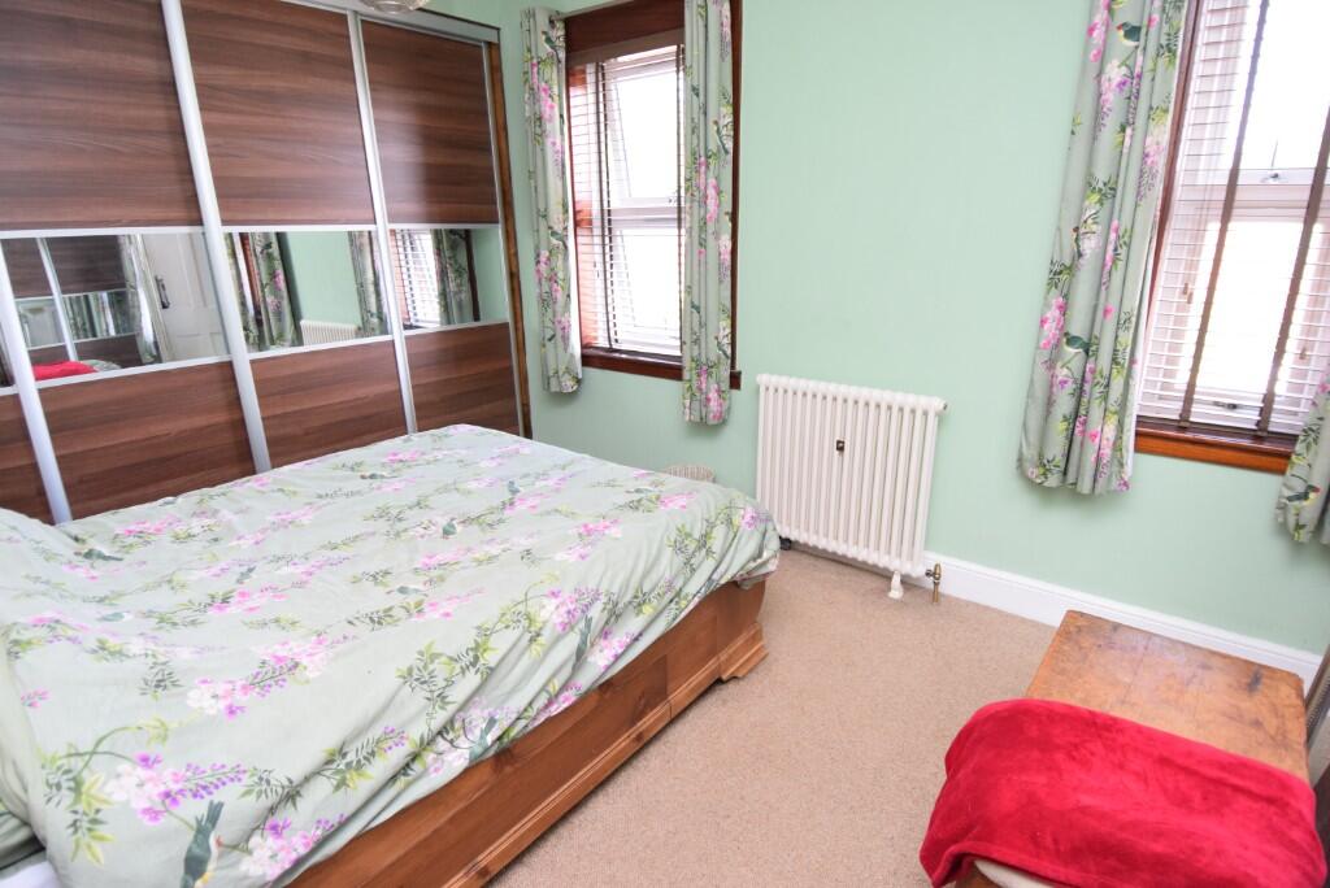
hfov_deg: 90.0
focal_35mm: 18
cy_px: 444
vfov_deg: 67.5
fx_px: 665
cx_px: 665
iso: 720
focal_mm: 12
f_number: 4
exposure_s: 1/60
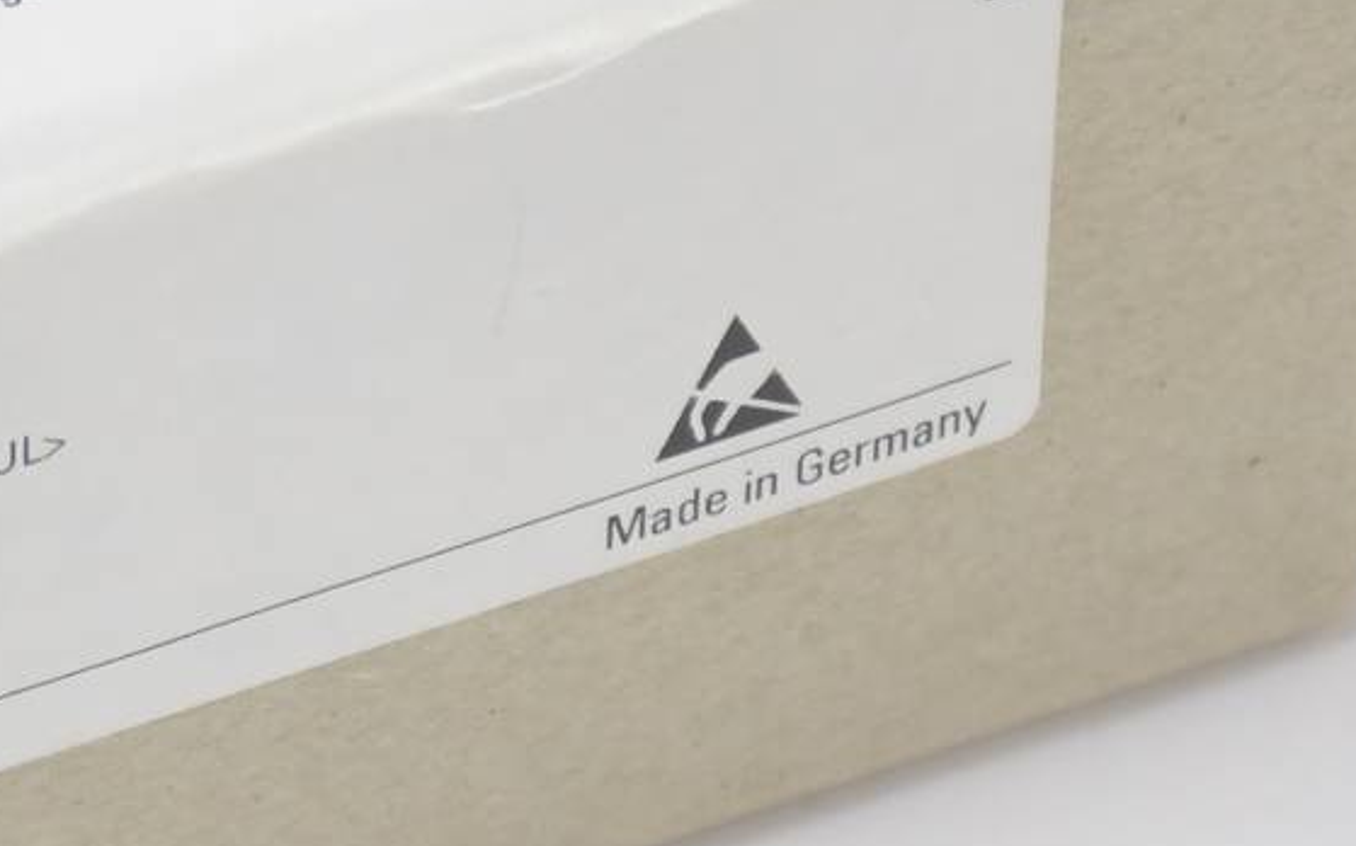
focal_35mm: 591
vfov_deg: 2.2
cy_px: 398
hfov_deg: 3.6
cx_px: 41
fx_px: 21834
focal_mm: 100
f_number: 5.6
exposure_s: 1/160
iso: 720
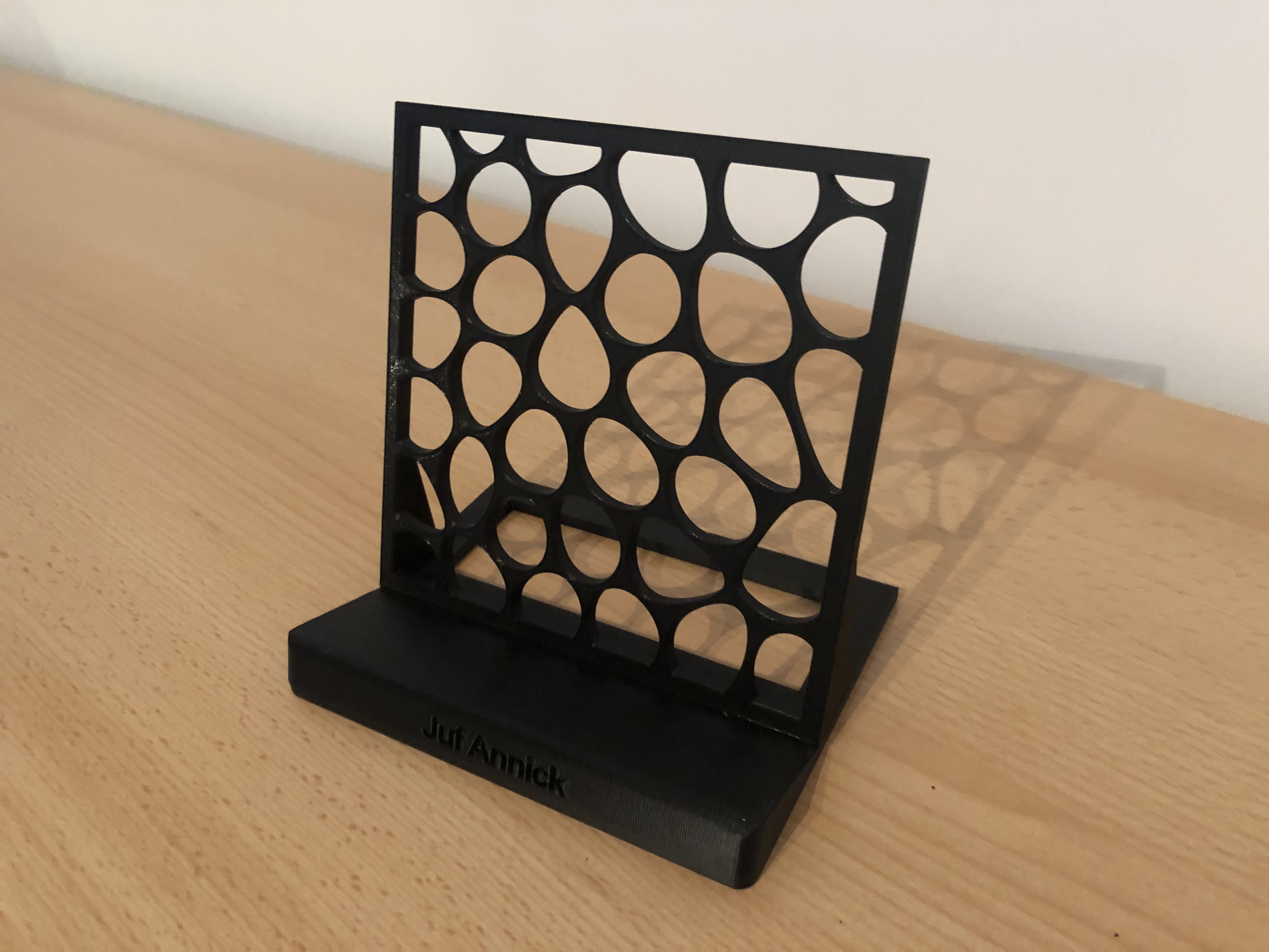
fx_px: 1026
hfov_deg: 63.4
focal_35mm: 28
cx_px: 634
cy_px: 476
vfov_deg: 49.7
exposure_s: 1/4
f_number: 1.8
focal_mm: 4
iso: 100
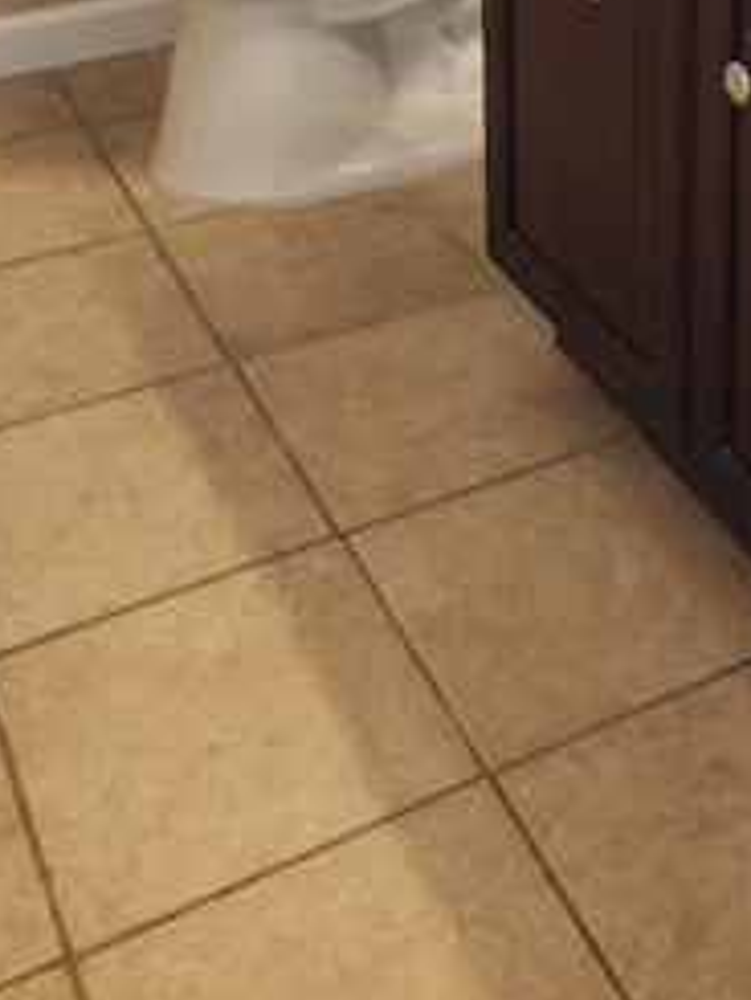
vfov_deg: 28.8
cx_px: 665
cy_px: -135
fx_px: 1734
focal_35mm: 60
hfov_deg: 23.8
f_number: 1.8
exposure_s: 1/30
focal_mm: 6.4
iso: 100
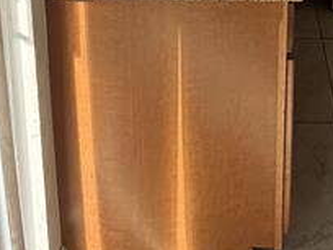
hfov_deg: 34.2
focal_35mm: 55
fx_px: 529
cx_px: 248
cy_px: -208
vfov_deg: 19.4
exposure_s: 1/121
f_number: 2.2
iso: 200
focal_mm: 2.22
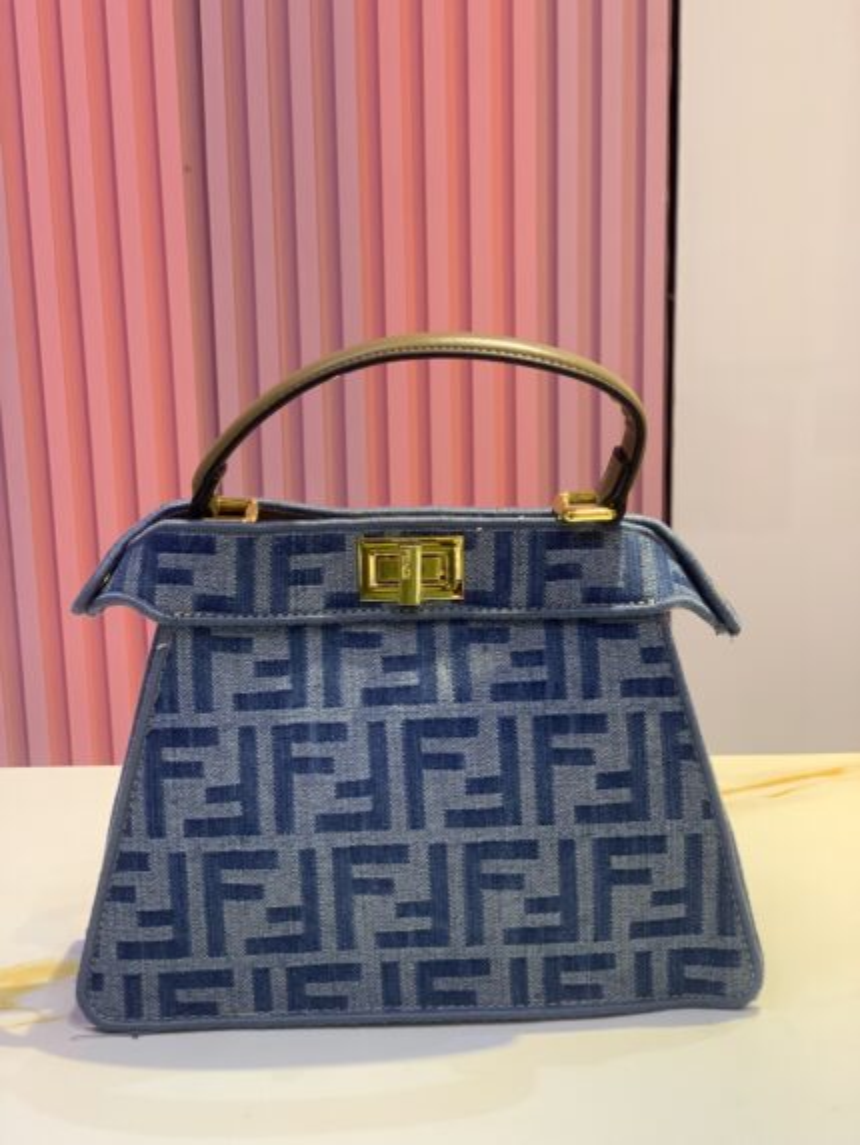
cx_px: 430
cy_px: 572
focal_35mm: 52
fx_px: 1722
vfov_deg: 36.8
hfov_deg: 28.0
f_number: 2.4
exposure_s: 1/50
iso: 64
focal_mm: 6
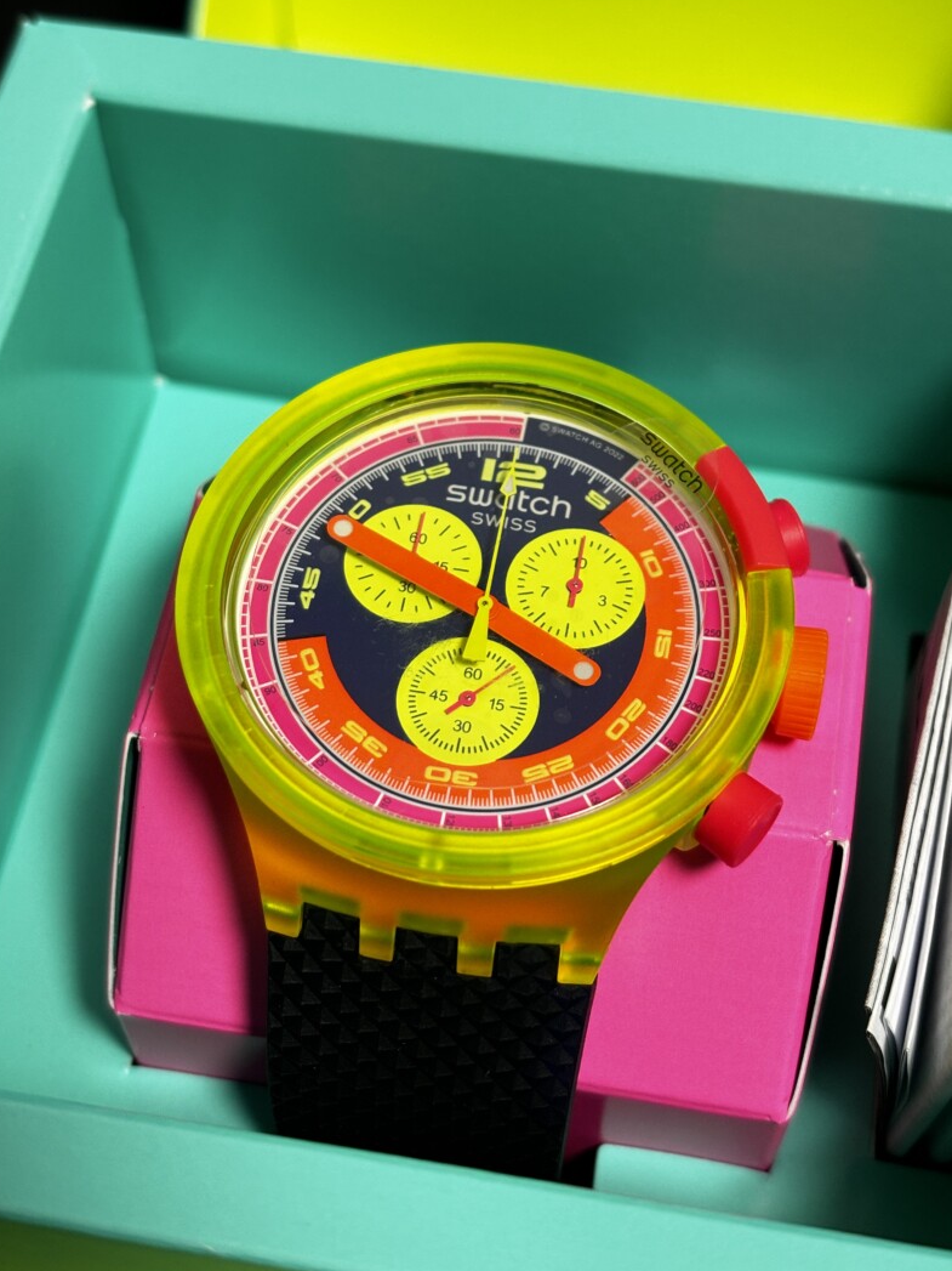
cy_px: 637
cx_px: 477
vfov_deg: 36.2
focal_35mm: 53
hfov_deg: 27.5
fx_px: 1944
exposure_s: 1/50
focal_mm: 5.96
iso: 64
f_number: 1.6
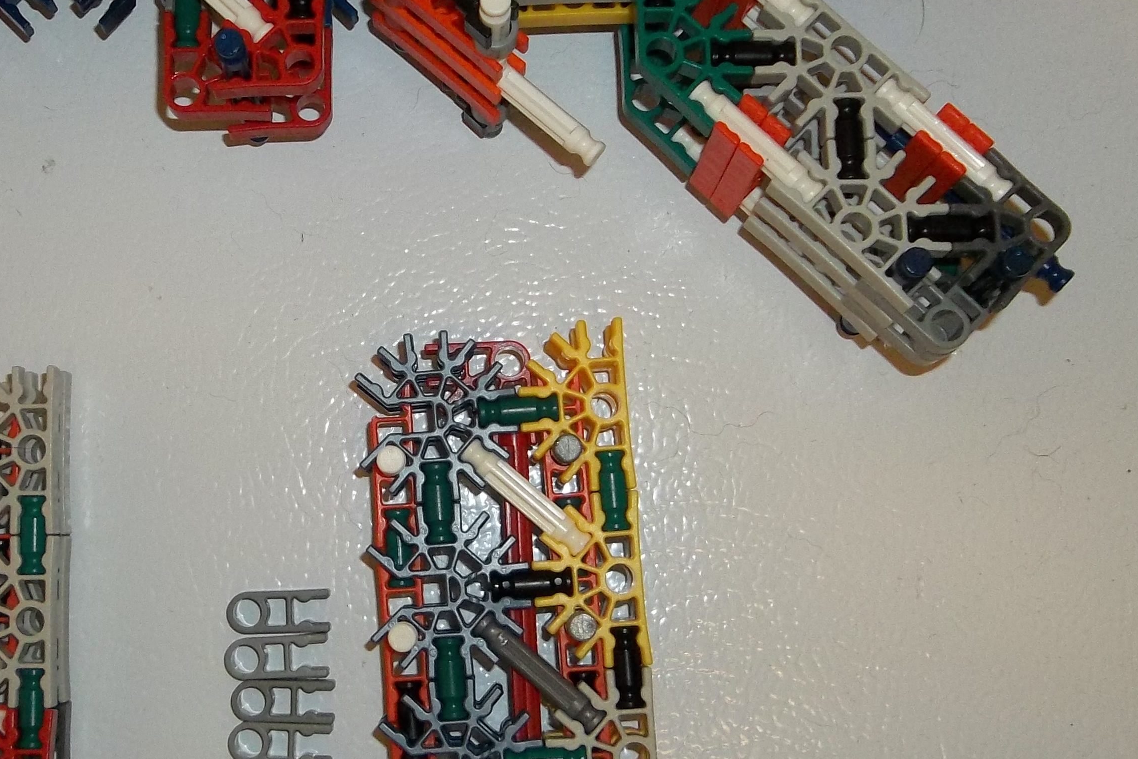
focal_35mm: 53
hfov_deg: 36.9
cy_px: 362
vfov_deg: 25.5
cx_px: 339
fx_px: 1675
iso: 160
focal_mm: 4.9
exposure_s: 1/30
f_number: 3.5
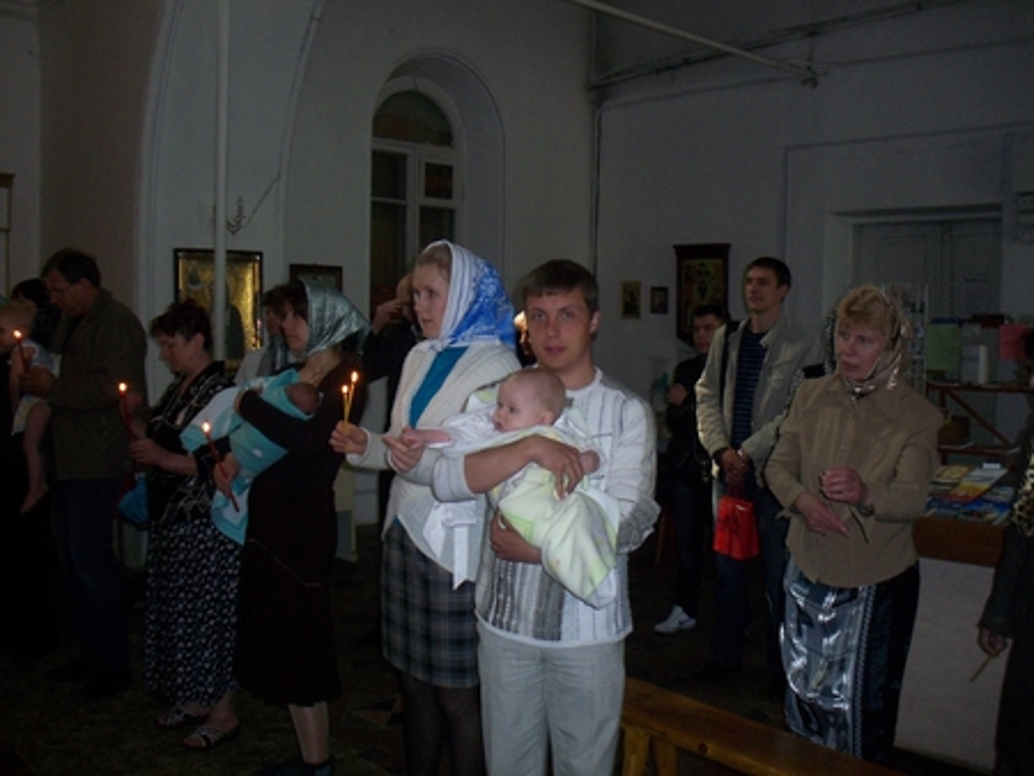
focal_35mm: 38
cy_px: 388
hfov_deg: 49.0
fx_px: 1136
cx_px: 517
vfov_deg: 37.8
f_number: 3.5
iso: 200
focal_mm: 6.3
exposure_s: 1/60
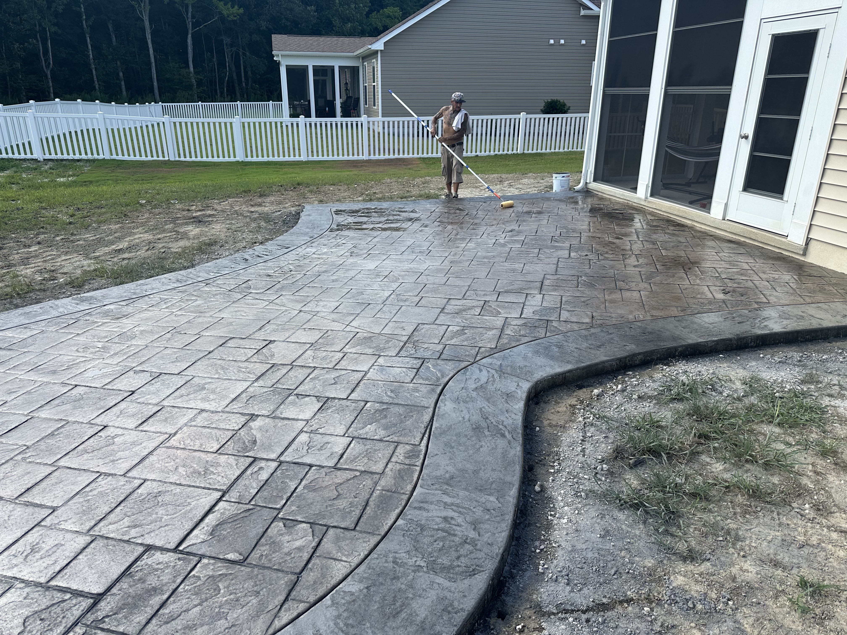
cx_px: 424
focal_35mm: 24
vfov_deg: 56.8
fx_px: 587
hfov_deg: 71.6
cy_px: 318
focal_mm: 6.86
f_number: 1.78
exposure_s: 1/2252
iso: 80
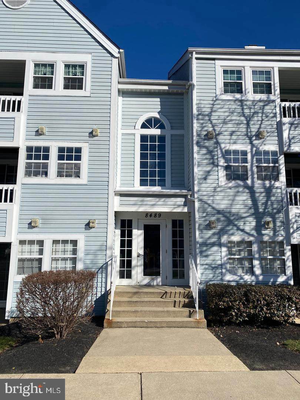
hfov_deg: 53.1
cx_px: 150
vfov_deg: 67.3
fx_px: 300
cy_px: 200
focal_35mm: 26
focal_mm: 4.25
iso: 32
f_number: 1.8
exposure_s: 1/5495
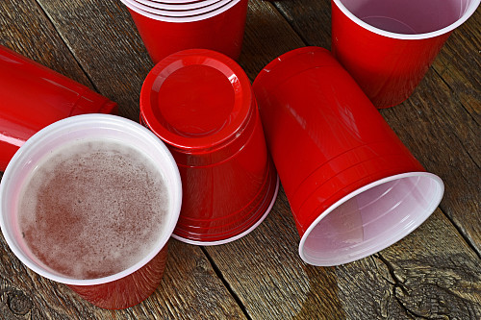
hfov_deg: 33.4
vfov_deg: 22.6
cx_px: 240
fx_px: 801
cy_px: 160
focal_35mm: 60
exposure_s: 1/2
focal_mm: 40
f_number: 16
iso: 200
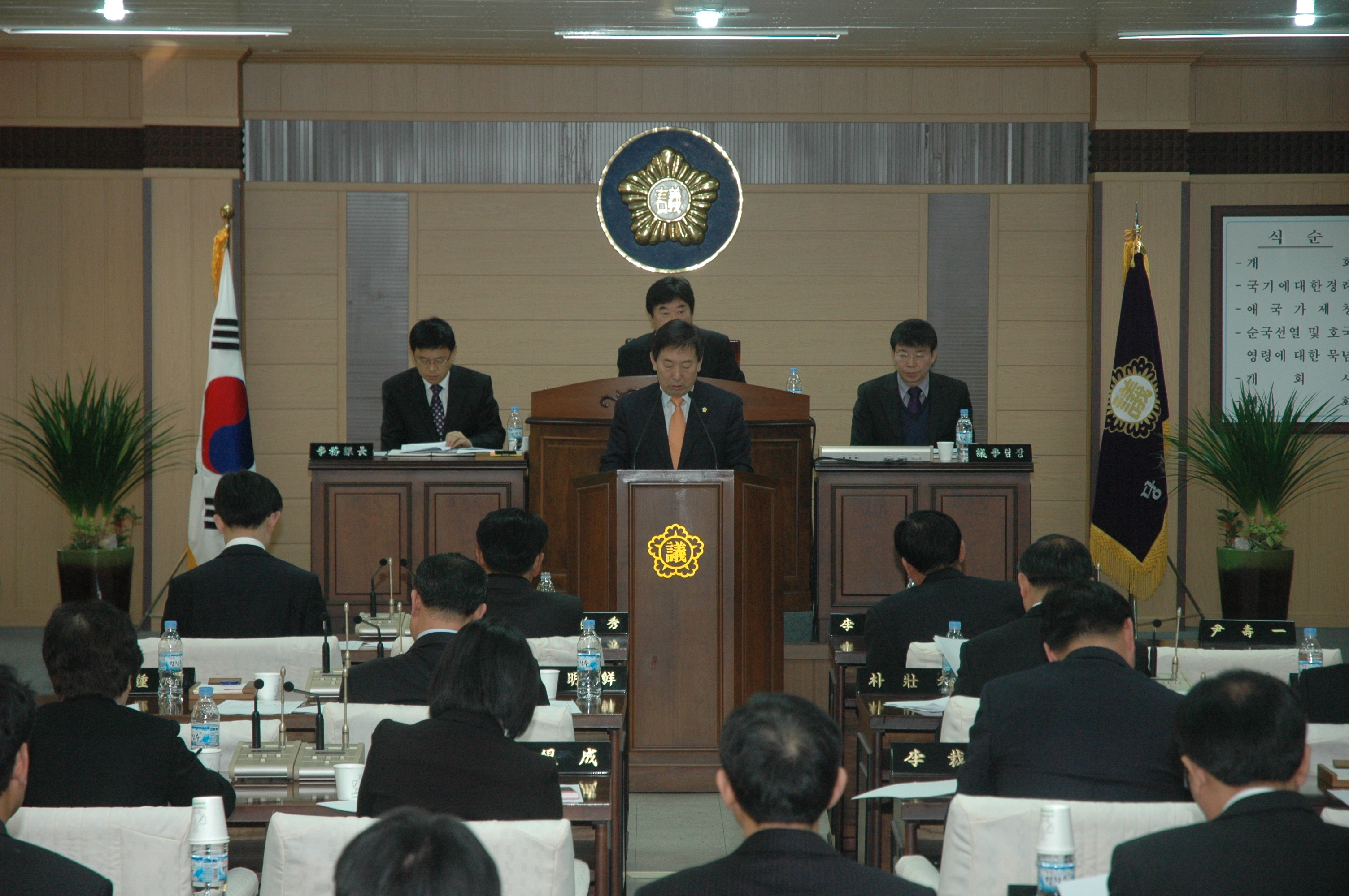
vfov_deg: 13.0
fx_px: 3931
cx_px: 674
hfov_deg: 19.5
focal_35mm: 105
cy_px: 448
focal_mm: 70
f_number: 5
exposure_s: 1/60
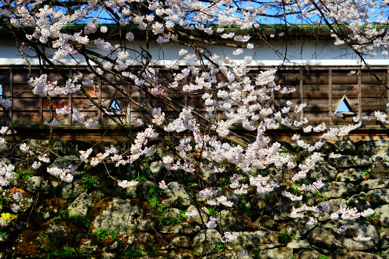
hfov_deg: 18.2
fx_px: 1215
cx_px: 194
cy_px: 130
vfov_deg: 12.2
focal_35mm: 112
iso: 100
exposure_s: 1/320
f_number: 8
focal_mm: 75
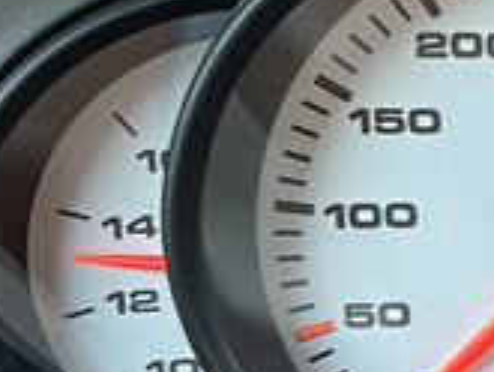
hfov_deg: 13.3
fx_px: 1728
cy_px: 294
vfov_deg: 12.2
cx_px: 1081
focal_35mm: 121
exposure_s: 1/60
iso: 160
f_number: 1.5
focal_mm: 5.7
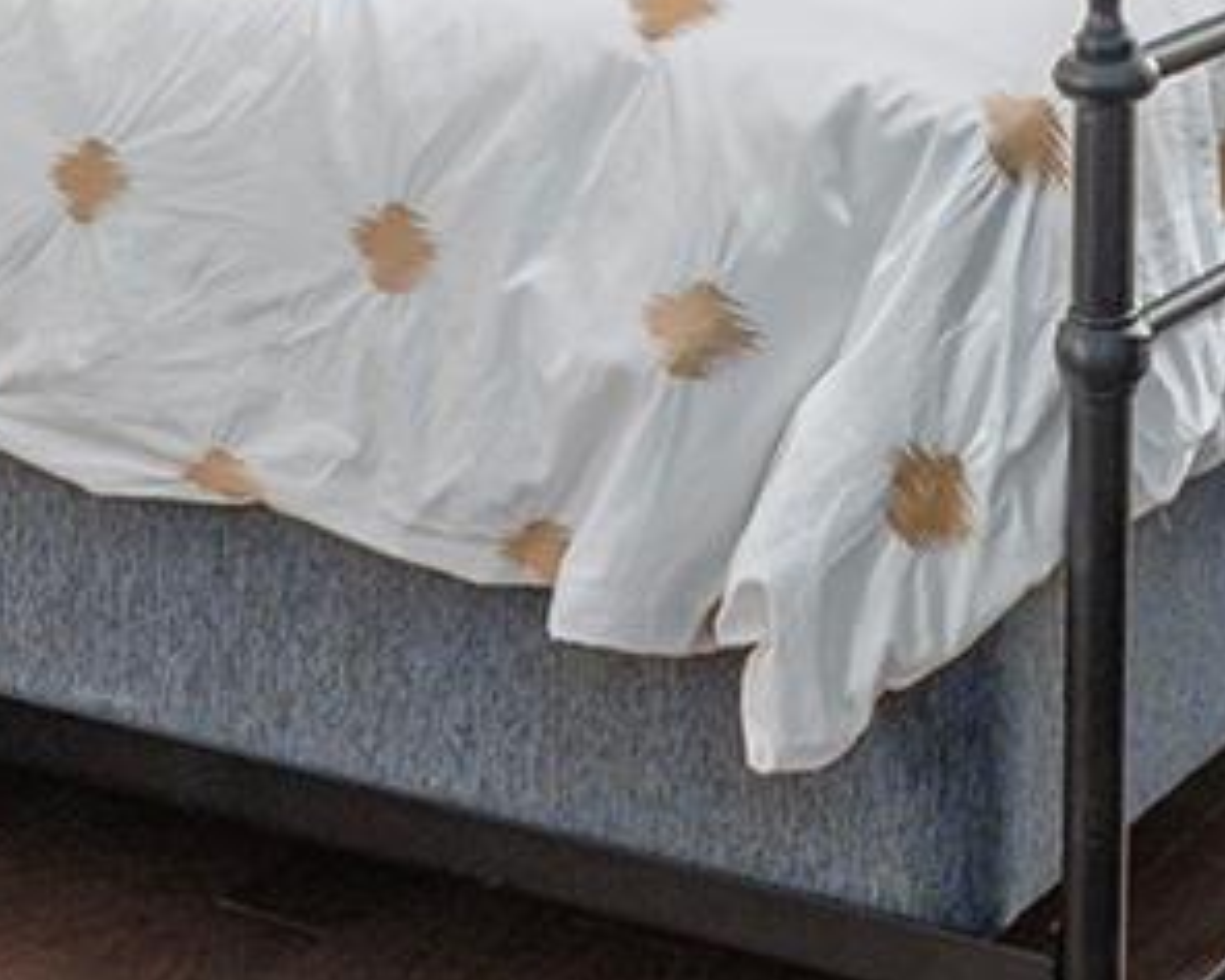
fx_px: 3300
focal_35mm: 91
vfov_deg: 14.8
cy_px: -784
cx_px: 1337
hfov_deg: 20.1
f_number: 7.1
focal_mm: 14
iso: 320
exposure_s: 1/50
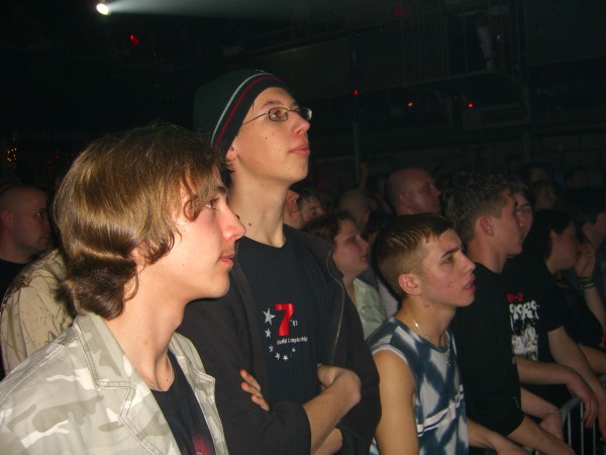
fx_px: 665
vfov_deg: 37.7
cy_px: 228
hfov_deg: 49.0
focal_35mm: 38
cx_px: 303
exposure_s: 1/60
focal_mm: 7.9
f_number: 2.8
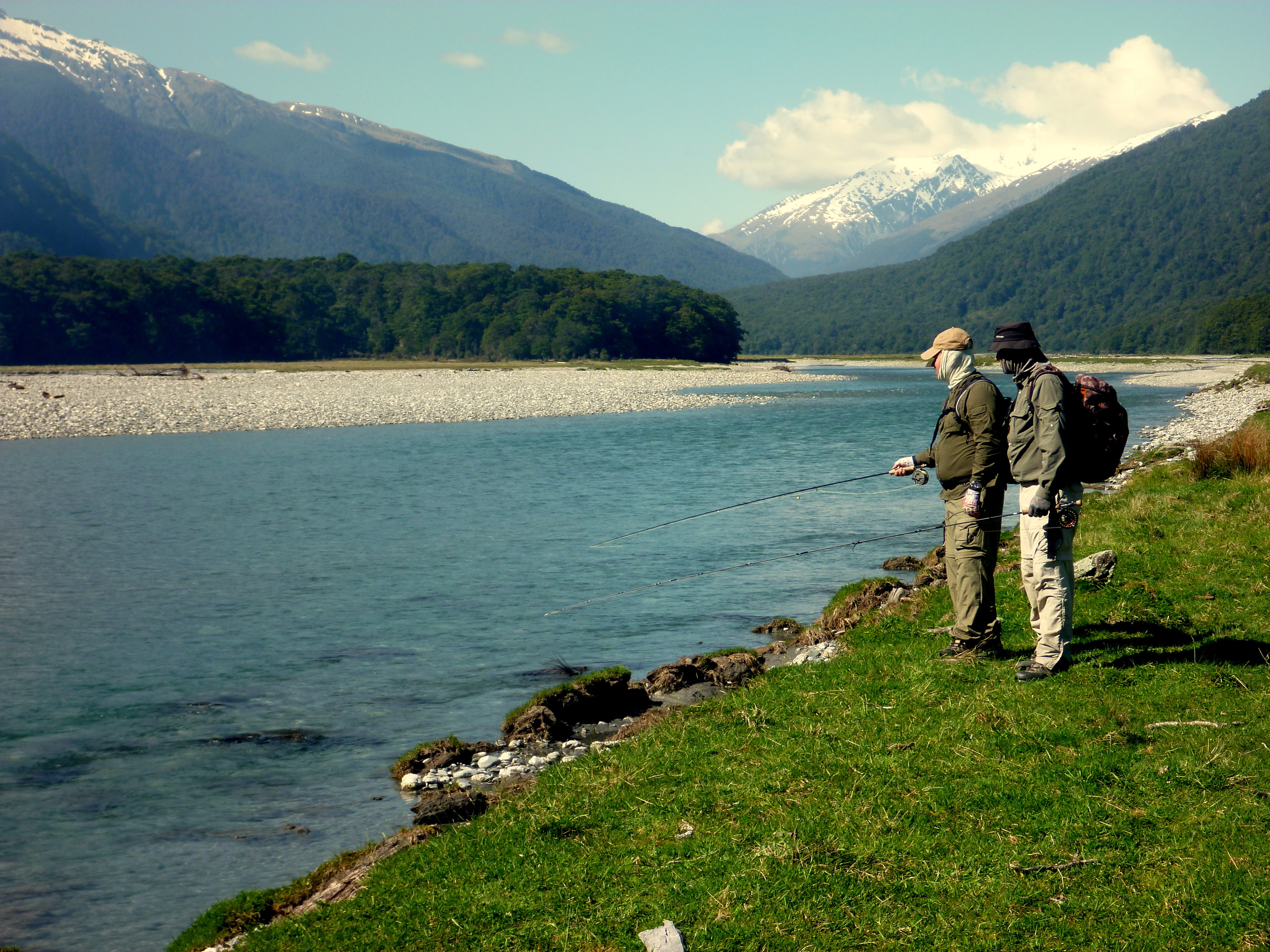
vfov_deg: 22.3
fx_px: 2421
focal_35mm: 66
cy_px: 476
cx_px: 635
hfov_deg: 29.4
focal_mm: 11.7
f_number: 5.3
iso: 80
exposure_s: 1/200
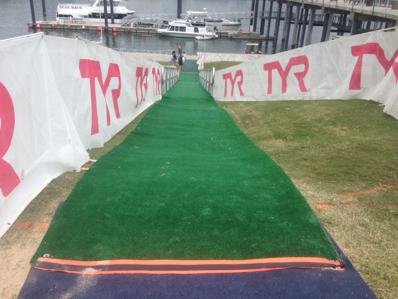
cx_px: 199
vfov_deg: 42.9
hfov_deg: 55.4
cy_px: 150
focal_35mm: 33
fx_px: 379
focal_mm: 4.12
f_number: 2.4
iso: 50
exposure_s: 1/713
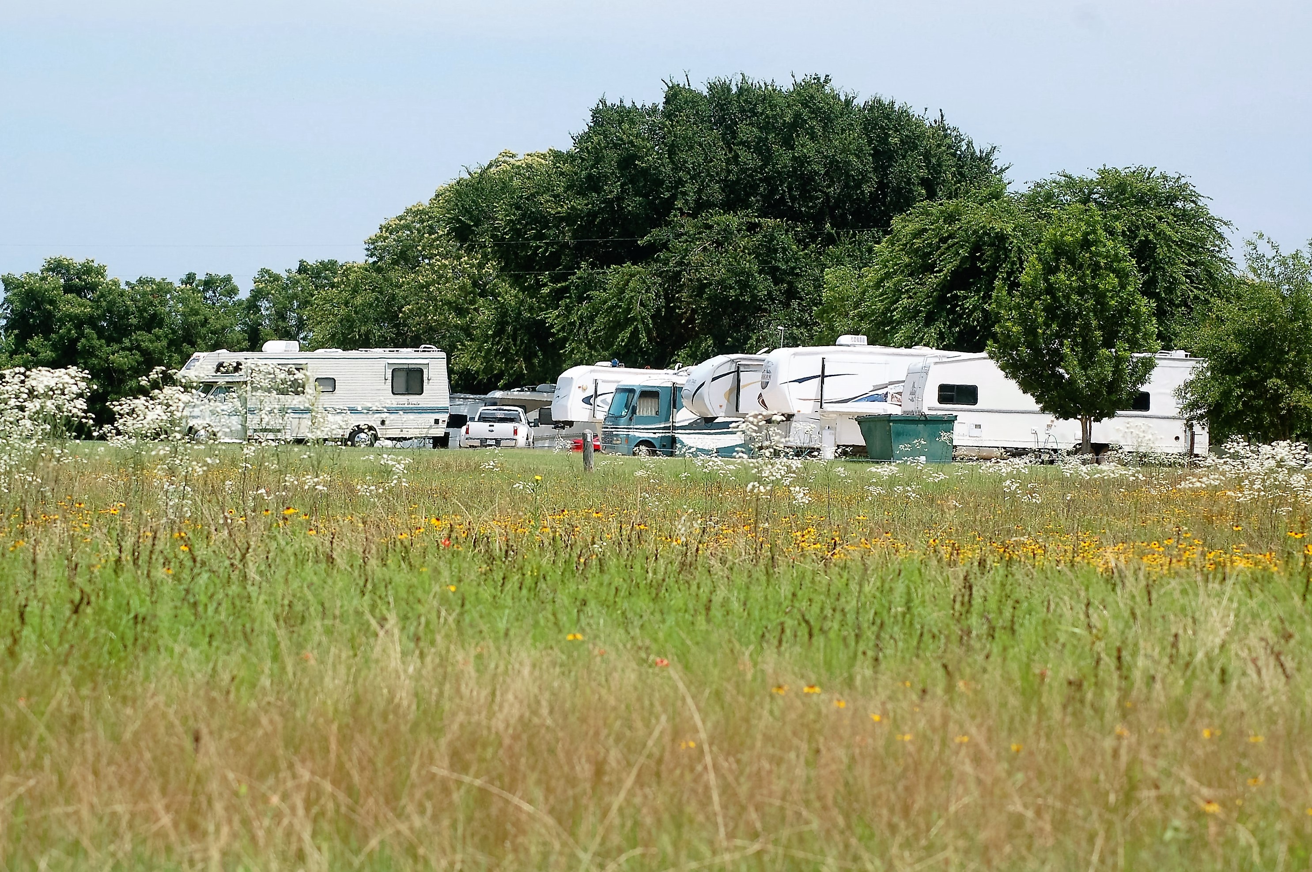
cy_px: 436
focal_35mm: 142
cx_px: 656
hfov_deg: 14.4
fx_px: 5188
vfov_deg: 9.6
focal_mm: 95
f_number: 7.1
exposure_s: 1/800
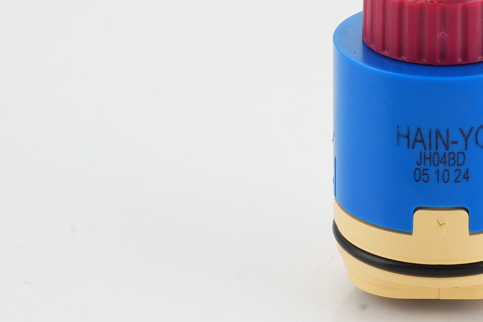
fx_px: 2871
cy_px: 62
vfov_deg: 6.4
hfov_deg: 9.6
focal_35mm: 214
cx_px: 441
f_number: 18
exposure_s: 1/100
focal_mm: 70
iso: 160
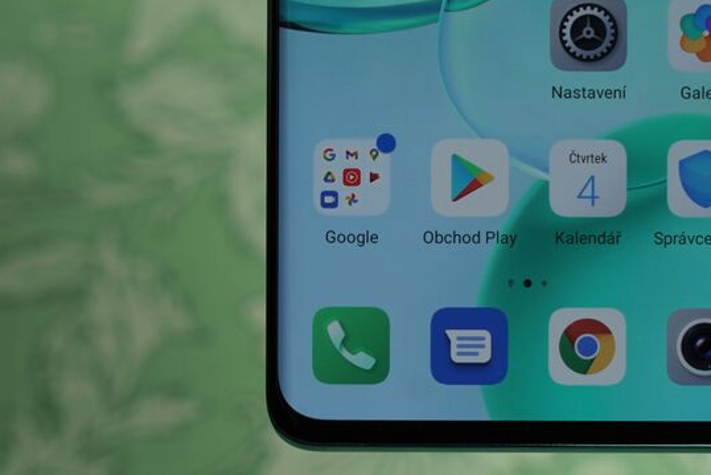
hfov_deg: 25.2
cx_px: 476
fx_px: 1580
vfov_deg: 17.1
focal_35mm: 80
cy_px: 257
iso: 160
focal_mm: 52
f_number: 5.6
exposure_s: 1/125
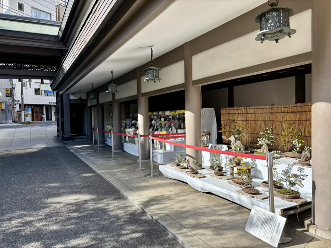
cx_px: 166
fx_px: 249
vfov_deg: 53.1
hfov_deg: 67.3
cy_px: 124
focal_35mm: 26
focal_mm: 5.96
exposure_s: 1/1037
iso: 50
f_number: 1.6
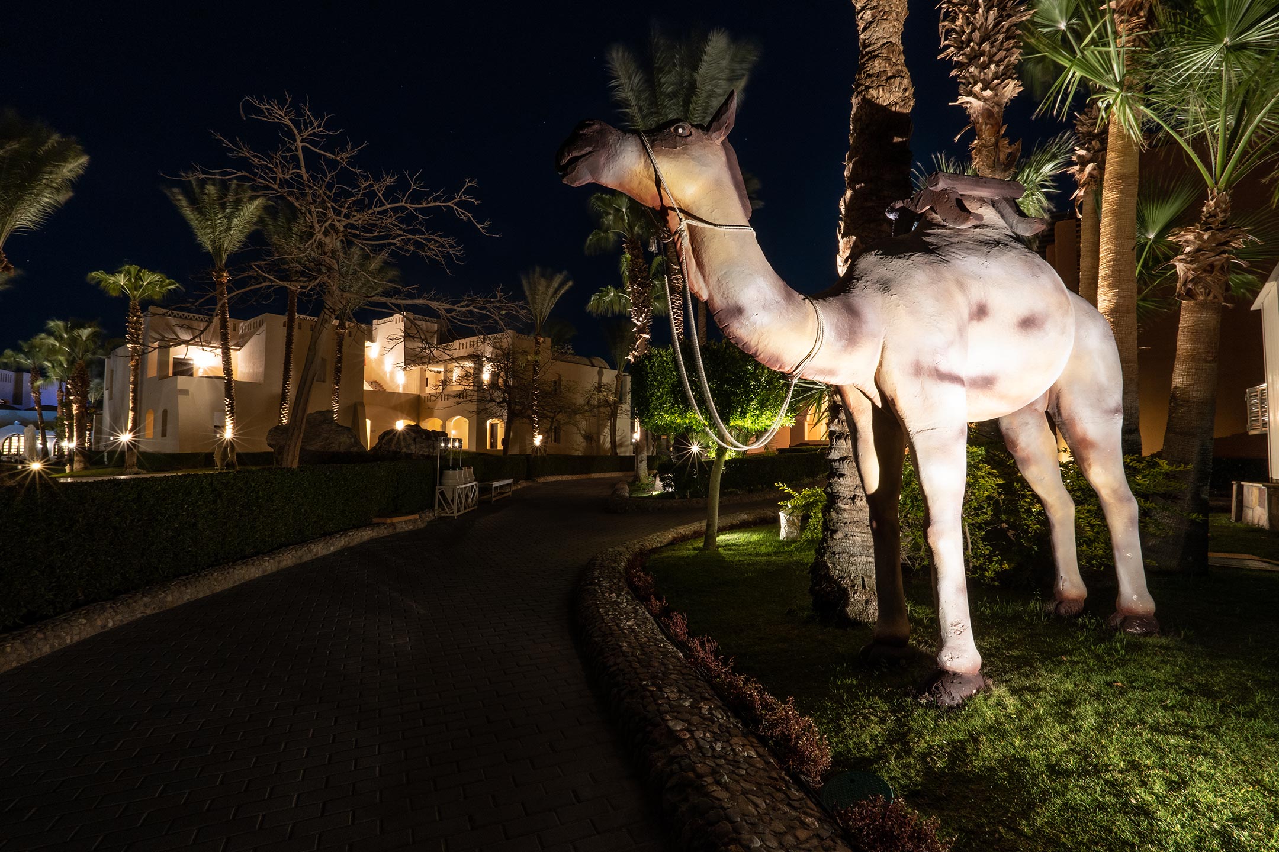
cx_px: 640
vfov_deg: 72.1
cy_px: 426
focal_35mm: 16
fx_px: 586
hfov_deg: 95.0
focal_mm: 11
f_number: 16
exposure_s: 25
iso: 200
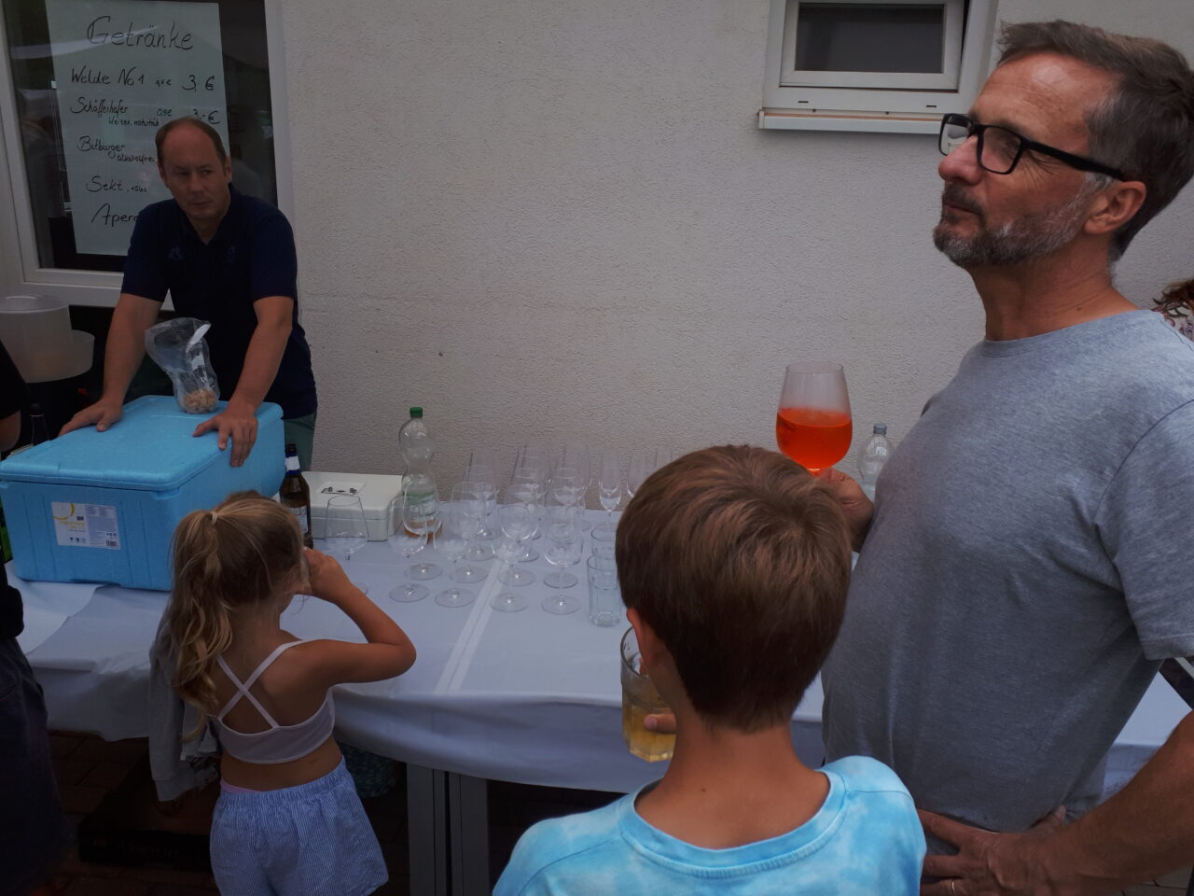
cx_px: 597
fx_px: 931
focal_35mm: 27
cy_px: 448
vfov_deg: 51.4
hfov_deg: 65.3
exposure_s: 1/235
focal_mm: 3.6
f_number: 1.9
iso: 40
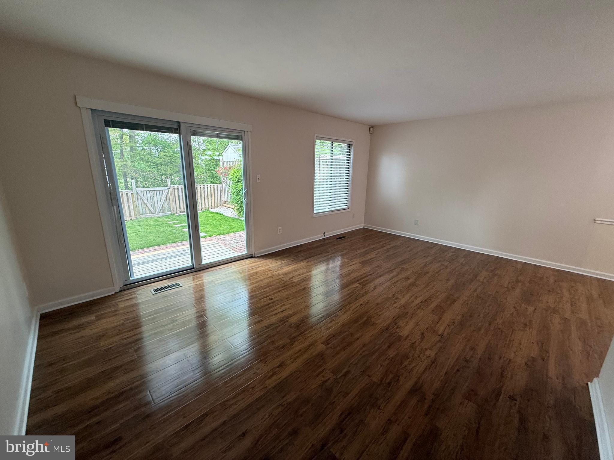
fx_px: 248
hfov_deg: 102.1
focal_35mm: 14
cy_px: 230
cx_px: 307
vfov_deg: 85.7
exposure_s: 1/120
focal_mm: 2.22
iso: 160
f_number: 2.2
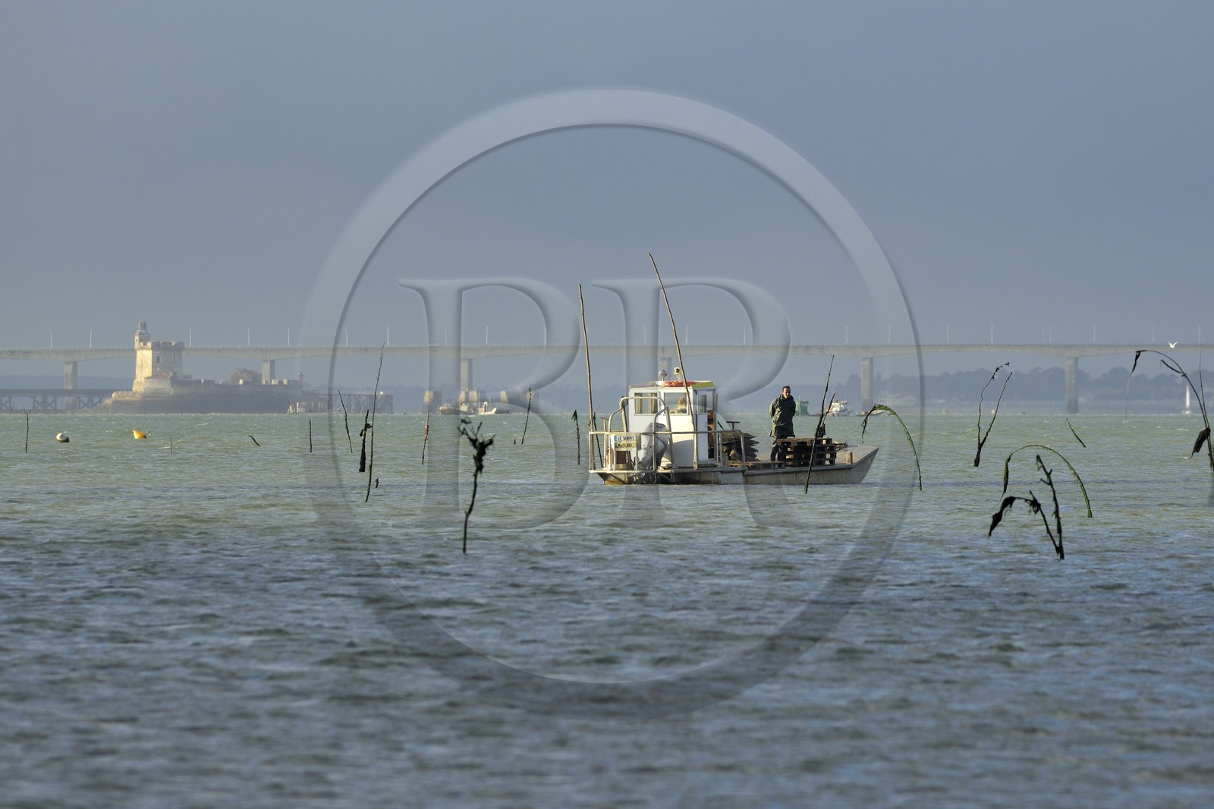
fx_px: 10114
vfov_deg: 4.6
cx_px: 607
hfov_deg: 6.9
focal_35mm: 300
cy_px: 404
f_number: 4.2
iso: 100
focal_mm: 200
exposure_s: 1/500
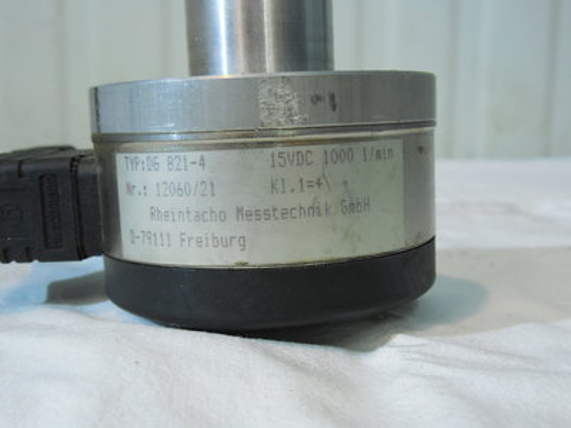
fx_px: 709
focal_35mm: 43
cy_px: 214
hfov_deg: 43.9
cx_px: 286
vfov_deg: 33.6
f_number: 3.9
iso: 400
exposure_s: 1/25
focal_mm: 7.8
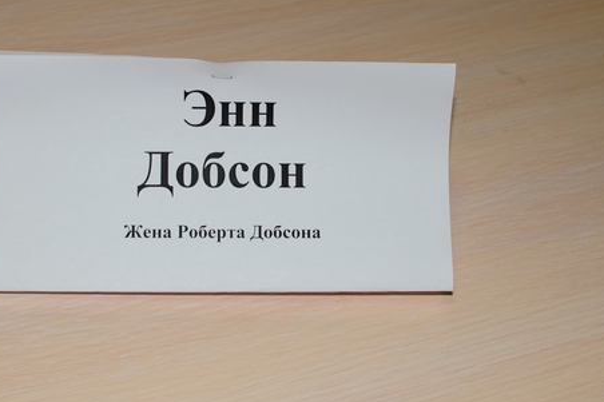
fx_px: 1168
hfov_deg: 28.9
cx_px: 233
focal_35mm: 70
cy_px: 193
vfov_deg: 19.5
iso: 200
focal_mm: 35
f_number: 6.3
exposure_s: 1/50
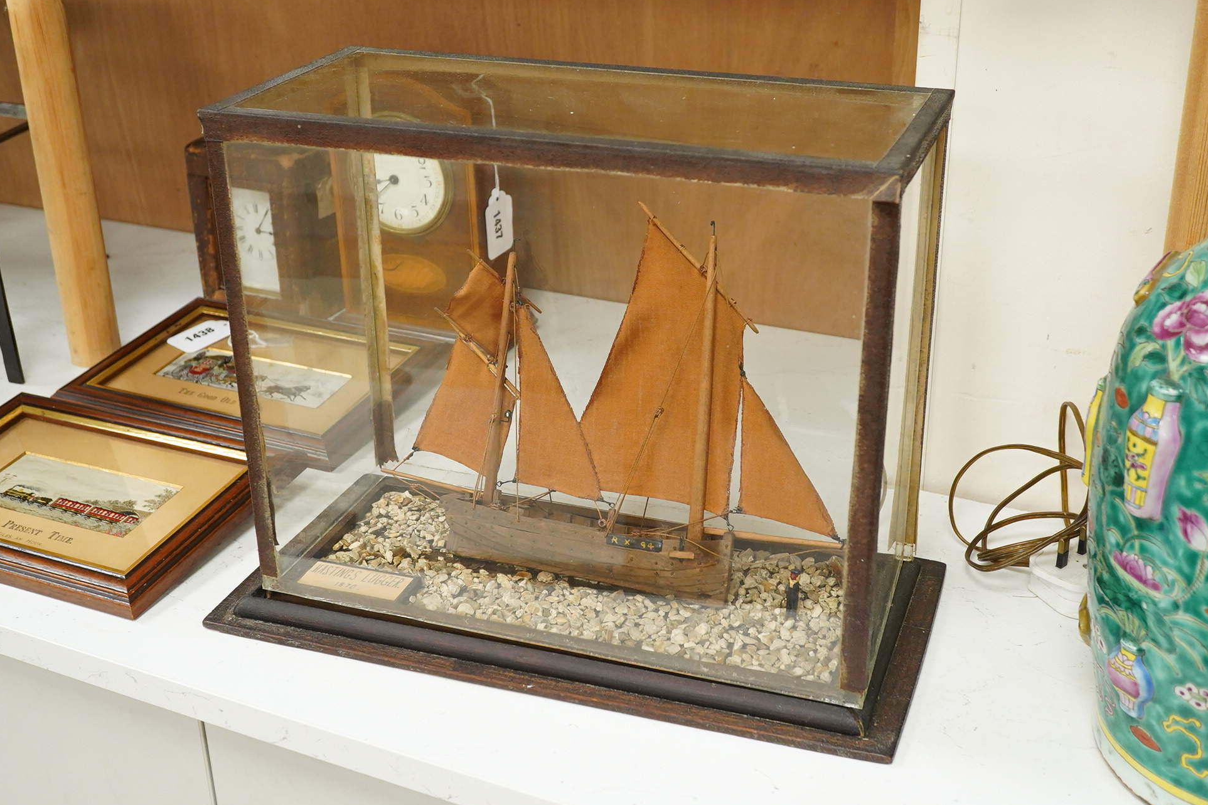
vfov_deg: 29.2
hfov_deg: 42.7
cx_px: 615
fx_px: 1543
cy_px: 402
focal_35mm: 46
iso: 2500
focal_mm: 30
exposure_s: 1/125
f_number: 5.6
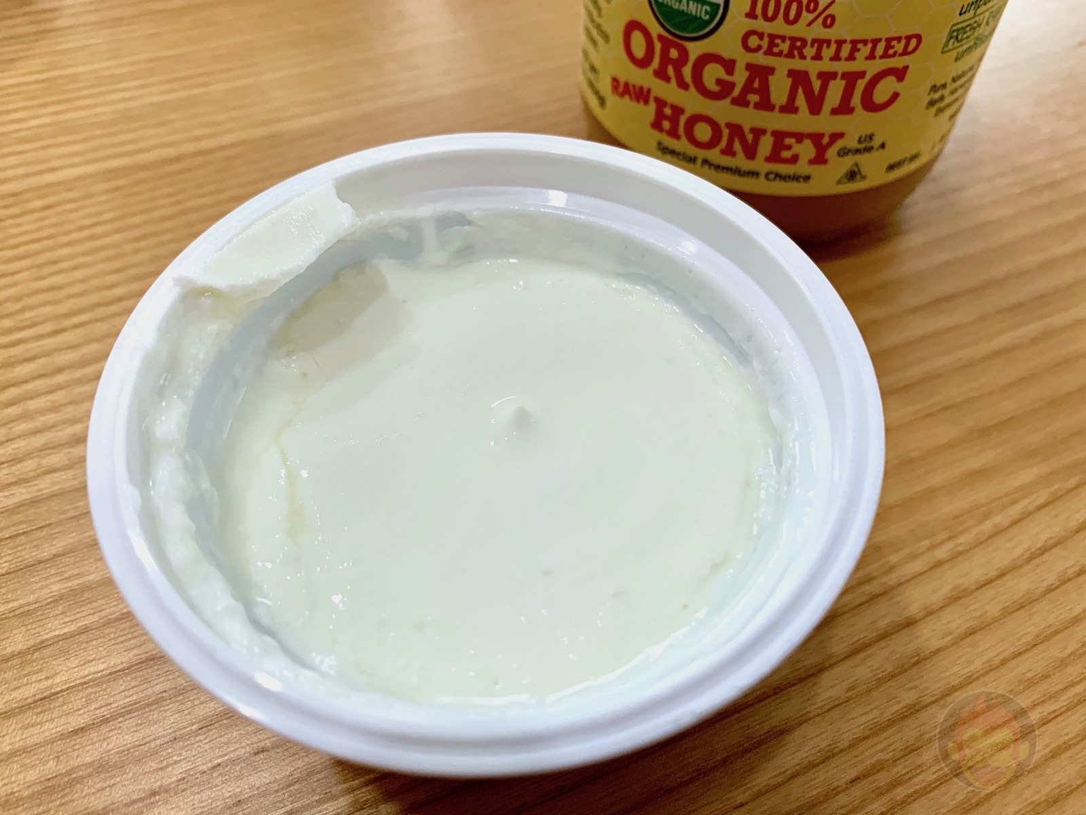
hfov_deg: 67.3
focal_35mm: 26
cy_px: 408
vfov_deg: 53.1
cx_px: 543
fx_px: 816
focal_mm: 4.25
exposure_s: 1/59
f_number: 1.8
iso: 100
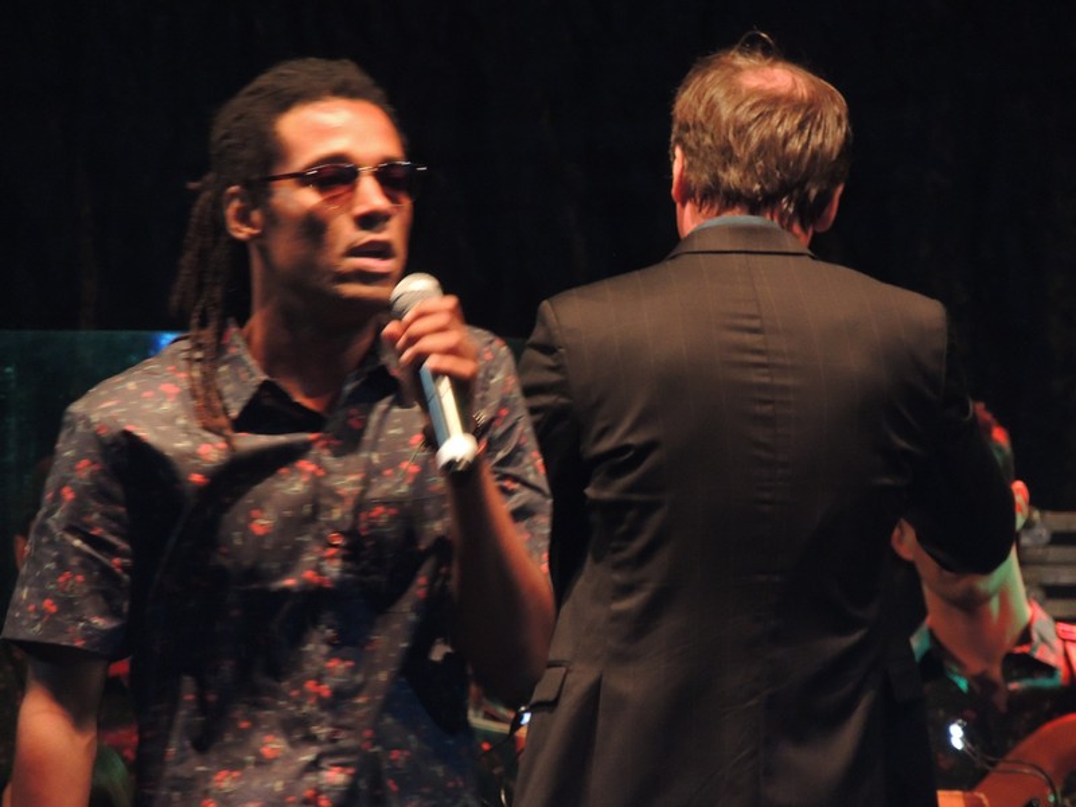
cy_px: 404
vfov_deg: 2.7
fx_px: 17096
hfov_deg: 3.6
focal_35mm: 550
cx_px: 538
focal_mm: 98.1
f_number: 4.9
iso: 800
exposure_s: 1/60
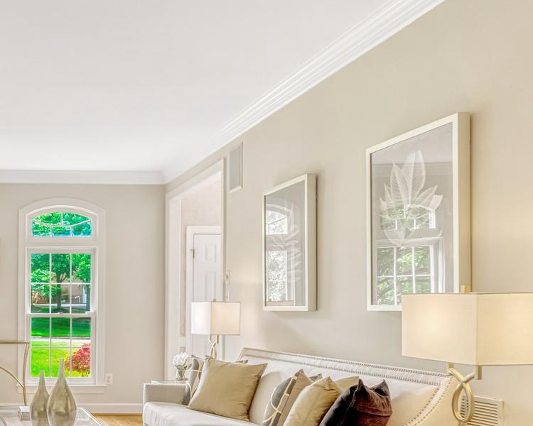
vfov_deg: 35.7
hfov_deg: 38.4
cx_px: -29
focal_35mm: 41
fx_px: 647
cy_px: 318
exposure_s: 1/50
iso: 1250
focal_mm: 16
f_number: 7.1
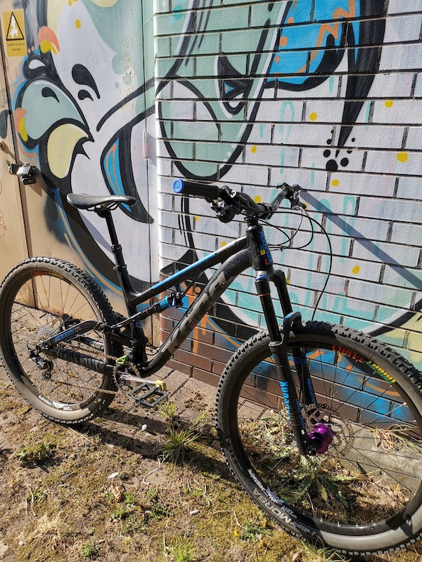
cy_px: 281
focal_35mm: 27
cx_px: 211
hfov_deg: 51.4
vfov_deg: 65.3
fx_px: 439
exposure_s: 1/861
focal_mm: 5.58
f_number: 1.8
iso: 50
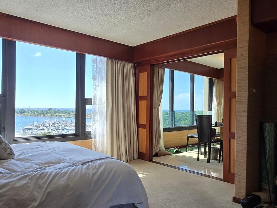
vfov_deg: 53.1
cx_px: 116
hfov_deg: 66.9
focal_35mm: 26
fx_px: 208
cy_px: 106
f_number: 2.2
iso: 25
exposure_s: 1/173
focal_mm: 1.7
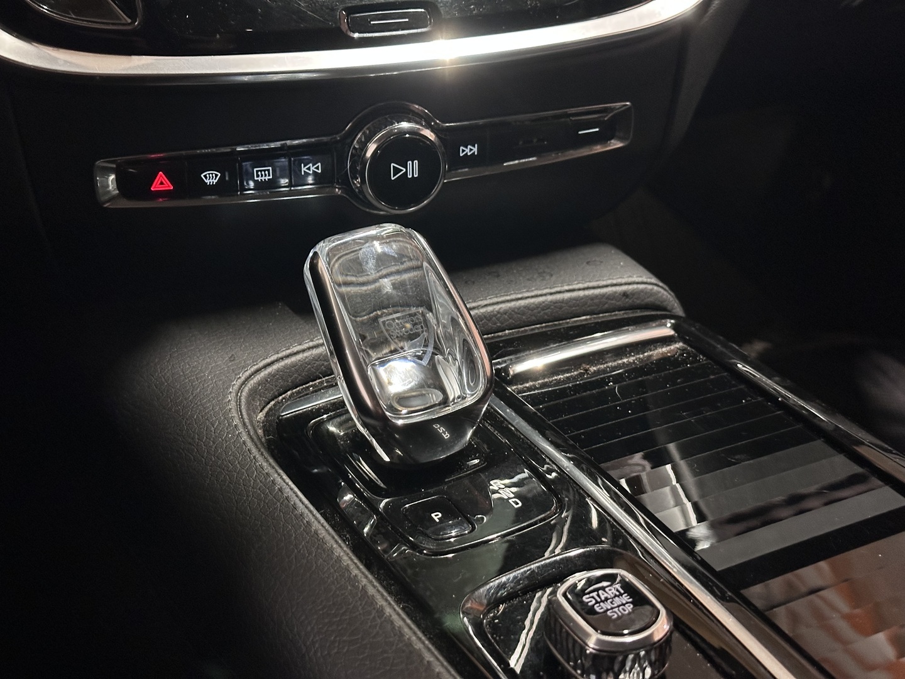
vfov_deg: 30.3
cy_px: 340
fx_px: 1255
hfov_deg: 39.7
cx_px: 452
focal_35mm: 48
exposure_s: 1/40
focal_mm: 6.86
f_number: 1.78
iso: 500
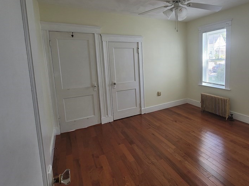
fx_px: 137
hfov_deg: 82.9
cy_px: 76
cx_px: 157
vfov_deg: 68.1
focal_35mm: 19
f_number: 2.2
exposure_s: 1/59
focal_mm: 2.2
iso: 125
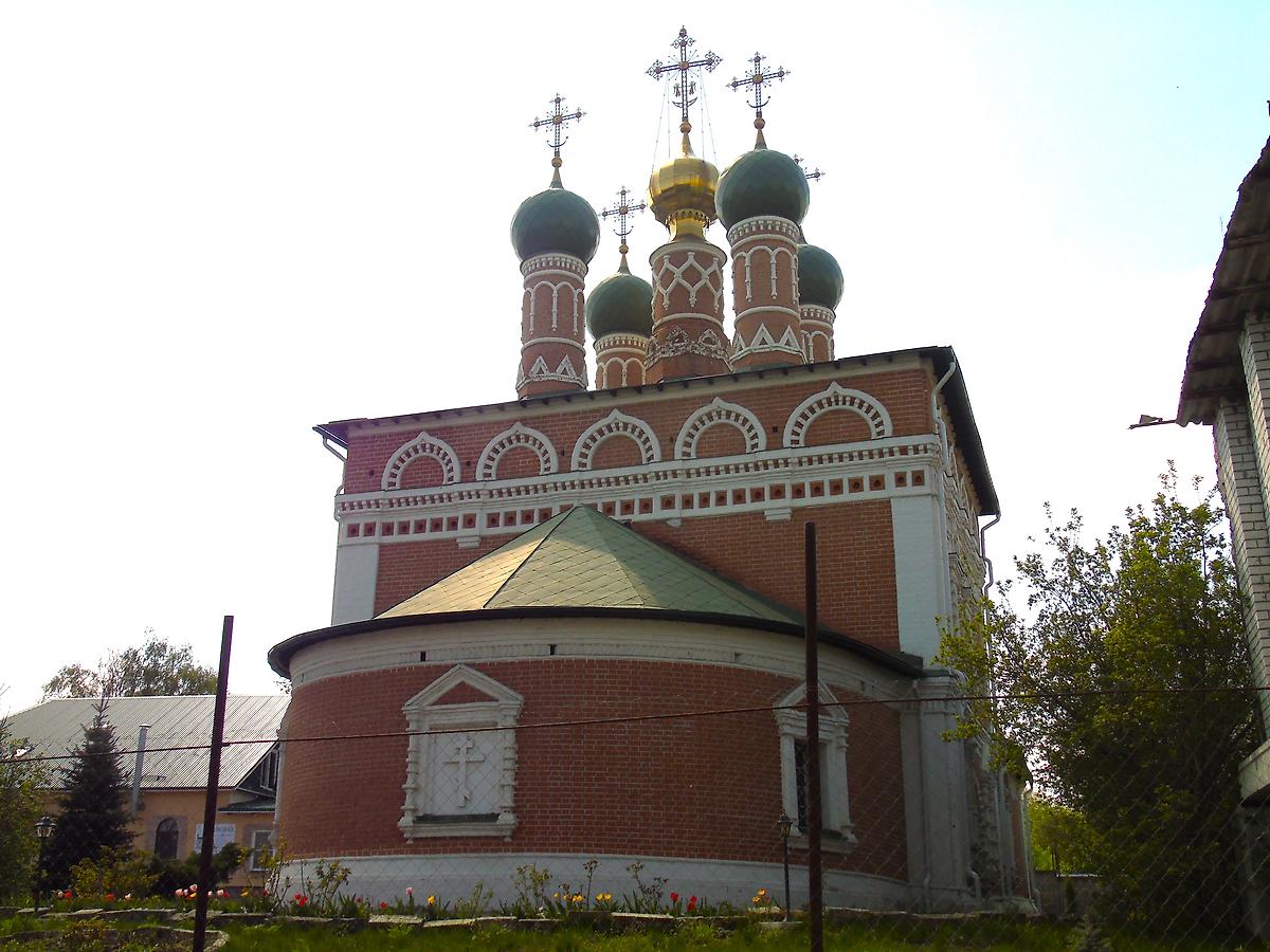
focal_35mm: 34
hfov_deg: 54.0
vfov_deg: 41.8
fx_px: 1247
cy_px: 476
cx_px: 635
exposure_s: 1/1000
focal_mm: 6.1
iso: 80
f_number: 4.4
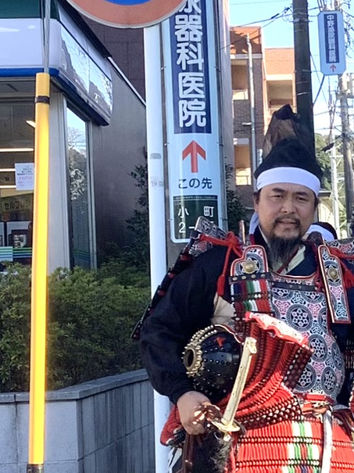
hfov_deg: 13.8
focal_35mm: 105
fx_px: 1433
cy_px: 323
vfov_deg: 18.7
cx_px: 399
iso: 25
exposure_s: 1/388
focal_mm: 3.3
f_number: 2.4
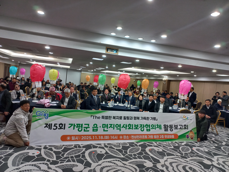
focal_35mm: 25
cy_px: 86
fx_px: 165
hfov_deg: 69.4
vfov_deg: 54.9
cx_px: 114
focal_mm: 4.6
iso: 160
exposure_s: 1/40
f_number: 1.8
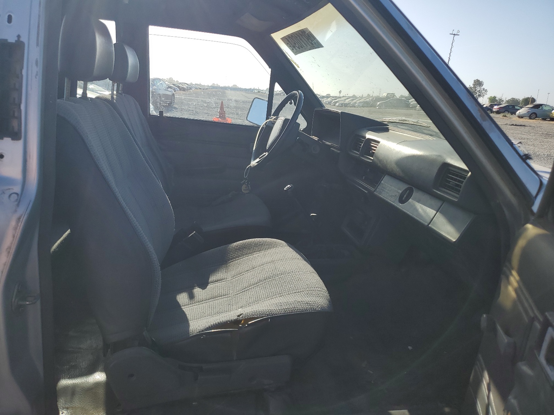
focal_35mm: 26
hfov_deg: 67.3
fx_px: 416
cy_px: 208
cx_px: 277
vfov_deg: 53.1
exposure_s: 1/3333
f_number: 1.5
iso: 50
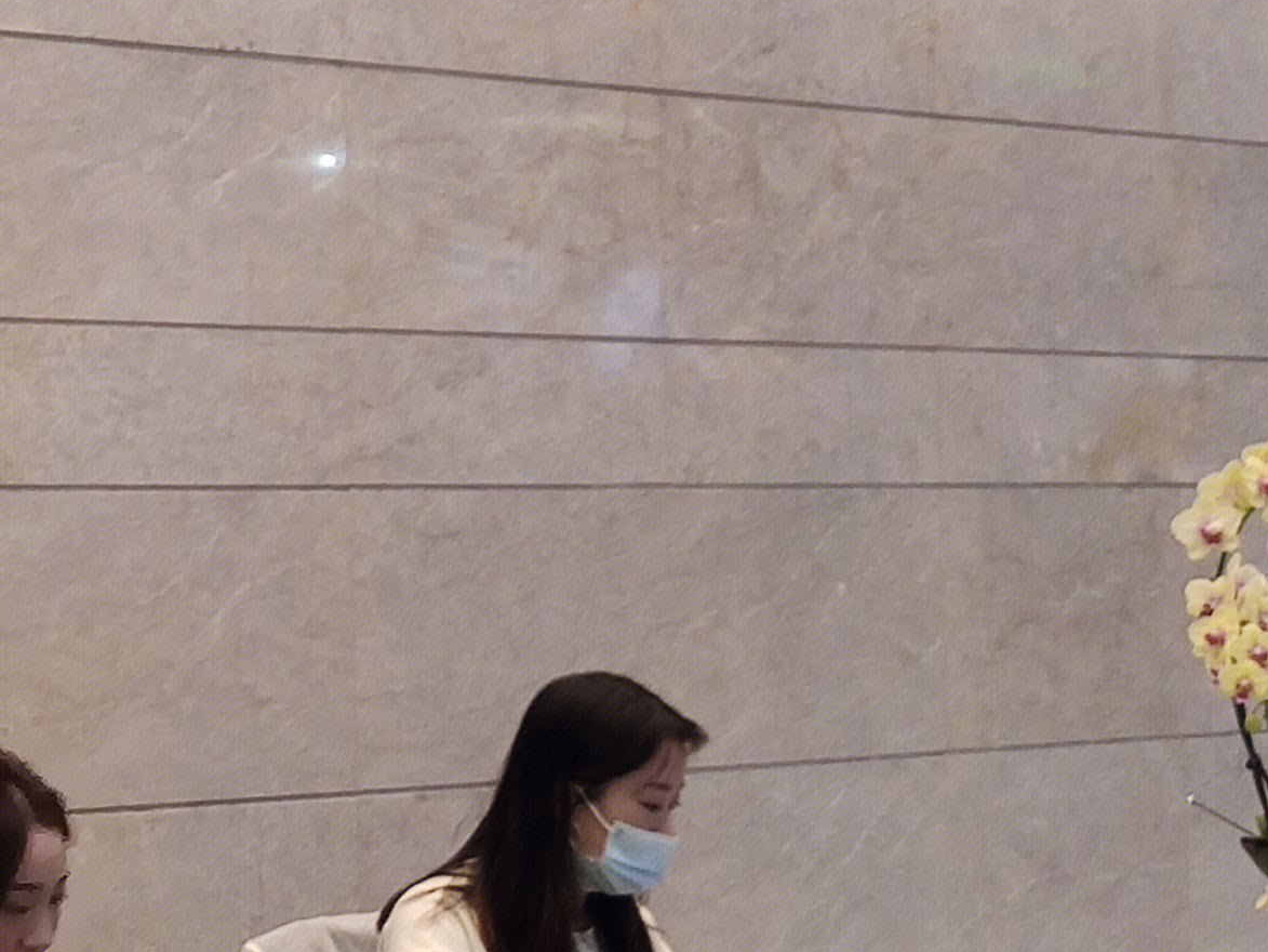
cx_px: -778
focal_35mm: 150
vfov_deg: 9.9
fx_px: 5495
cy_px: 327
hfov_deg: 12.4
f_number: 1.75
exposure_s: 1/100
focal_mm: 4.75
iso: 462
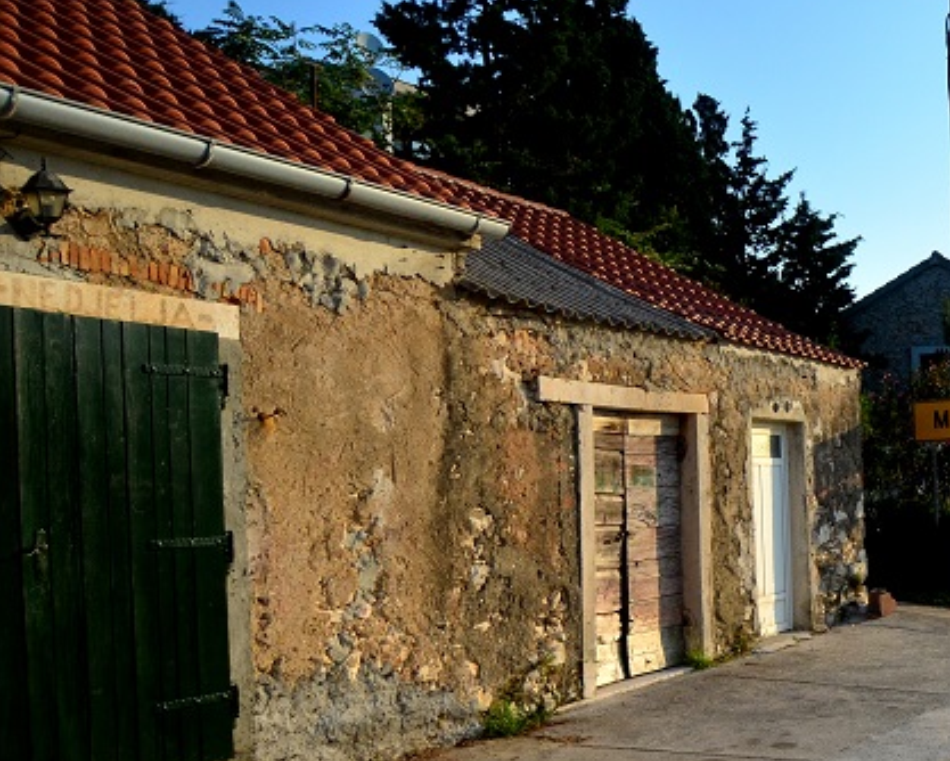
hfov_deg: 24.0
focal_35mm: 74
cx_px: 1056
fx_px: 2082
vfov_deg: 20.7
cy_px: 468
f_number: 4
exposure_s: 1/4000
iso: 400
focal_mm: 22
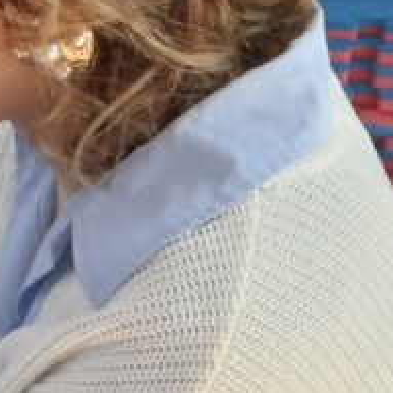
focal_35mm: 131
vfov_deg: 13.1
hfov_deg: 11.2
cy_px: -1
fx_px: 1683
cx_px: -540
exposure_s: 1/50
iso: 40
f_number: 1.8
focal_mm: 3.98
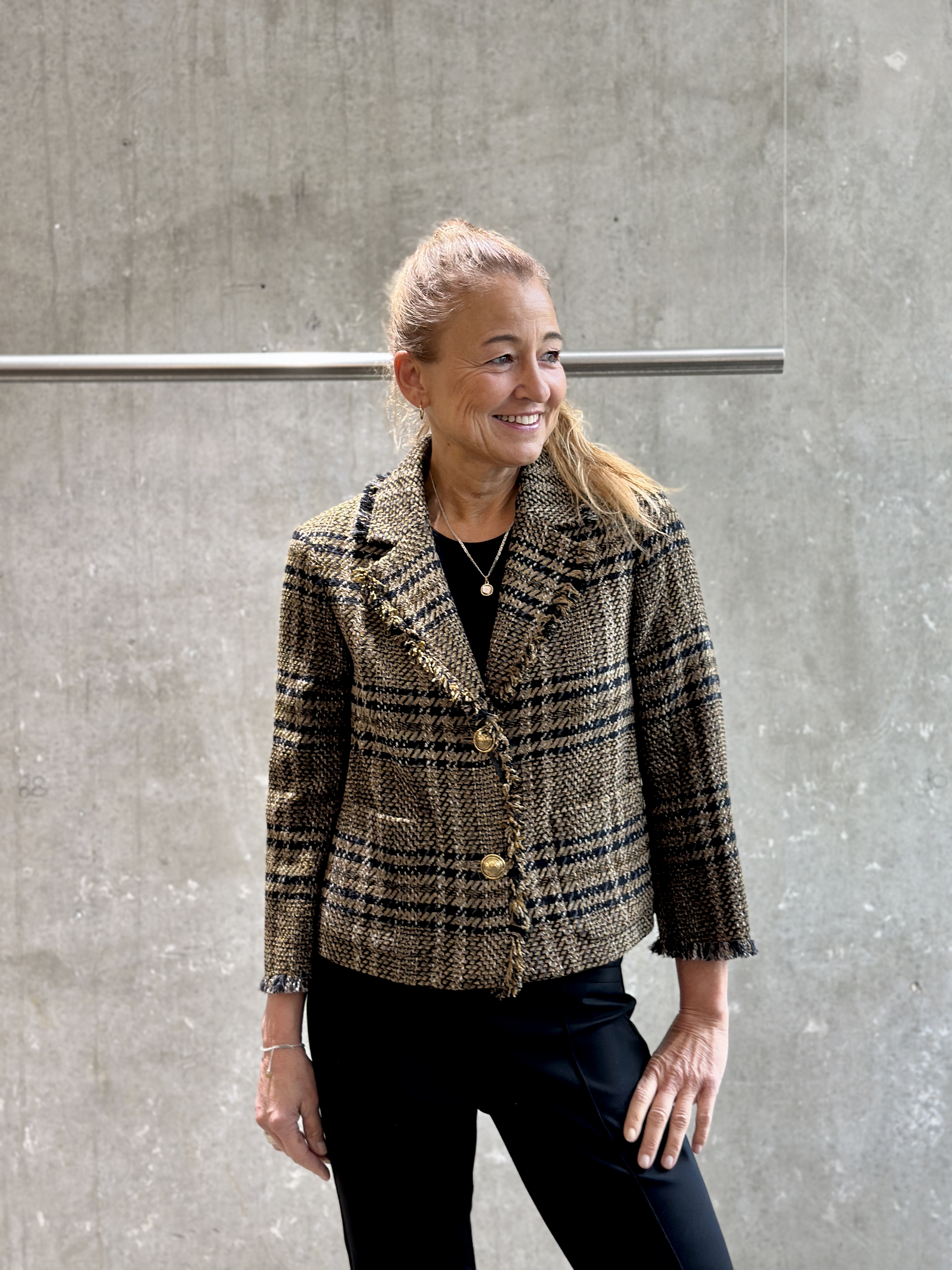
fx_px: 1760
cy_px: 635
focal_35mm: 48
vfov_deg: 39.7
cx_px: 476
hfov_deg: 30.3
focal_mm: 6.86
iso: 125
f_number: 1.78
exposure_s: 1/50
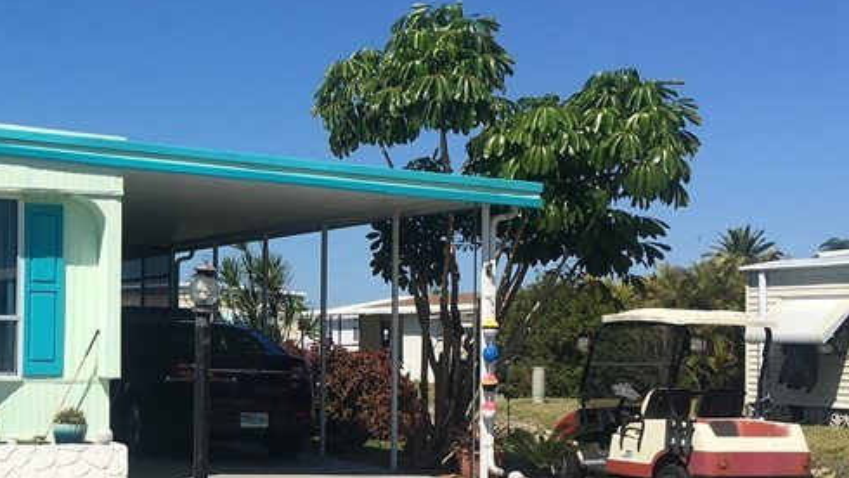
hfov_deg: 30.2
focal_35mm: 66
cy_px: 341
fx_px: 1486
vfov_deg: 18.2
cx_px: 47
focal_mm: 4.15
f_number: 2.2
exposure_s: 1/2747
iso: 25
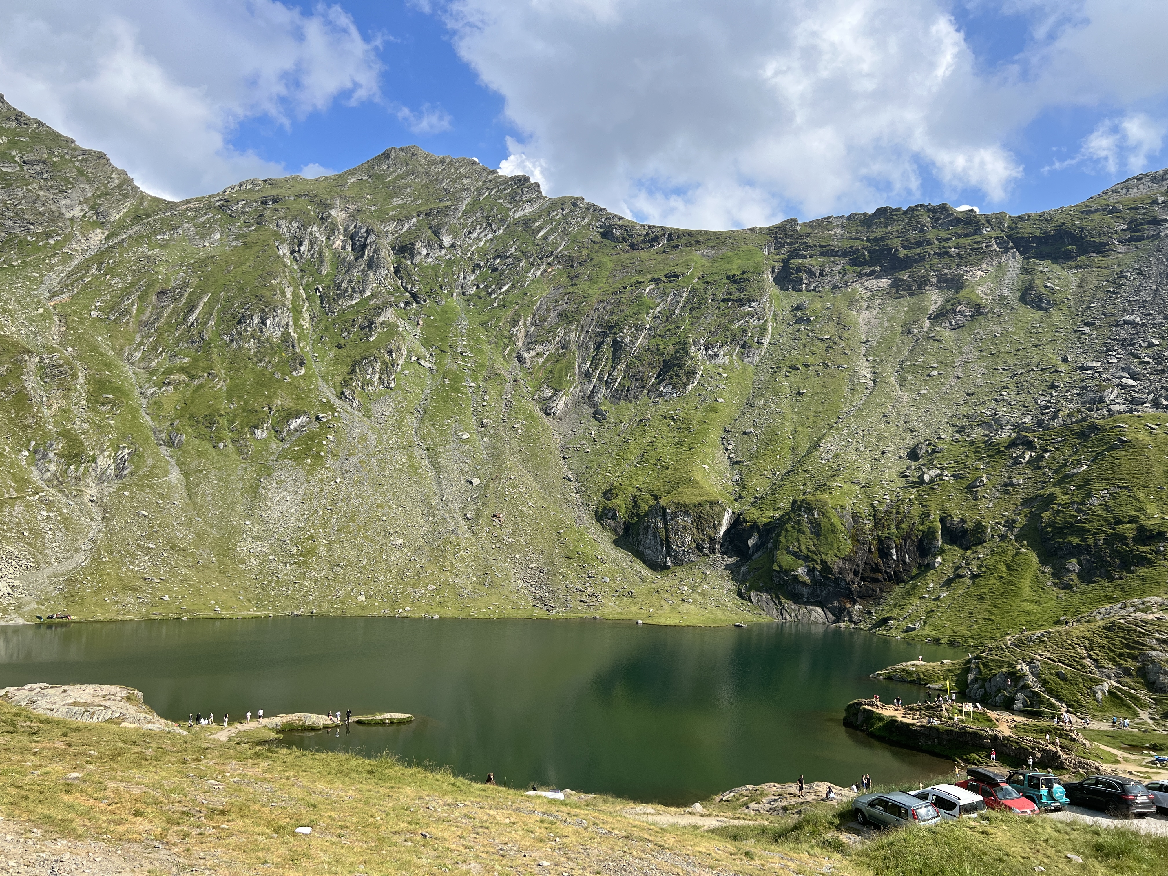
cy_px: 438
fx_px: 877
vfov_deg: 53.1
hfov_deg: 67.3
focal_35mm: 26
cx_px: 584
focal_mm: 5.7
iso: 50
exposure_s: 1/3356
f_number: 1.5
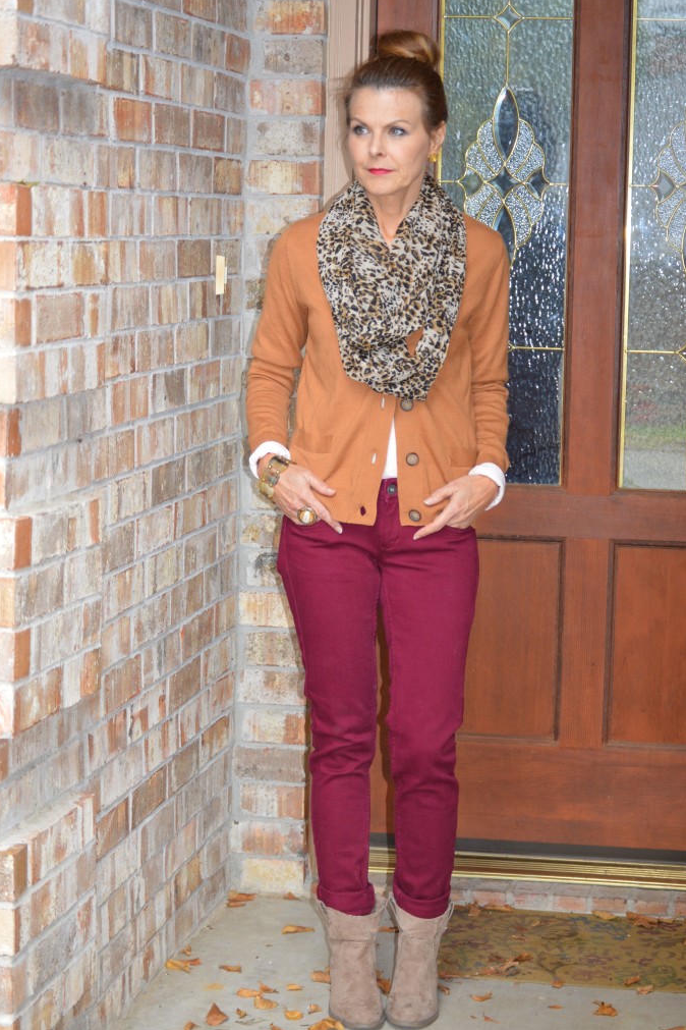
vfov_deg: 24.3
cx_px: 342
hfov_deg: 16.4
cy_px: 519
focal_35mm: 84
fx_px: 2387
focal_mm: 55
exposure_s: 1/60
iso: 500
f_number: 4
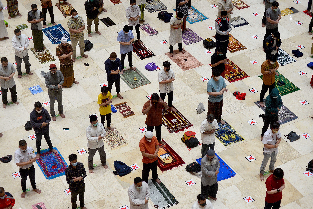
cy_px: 104
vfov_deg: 17.1
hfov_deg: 25.4
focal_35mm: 80
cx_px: 156
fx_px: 696
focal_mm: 80
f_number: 4
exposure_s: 1/100
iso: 1600
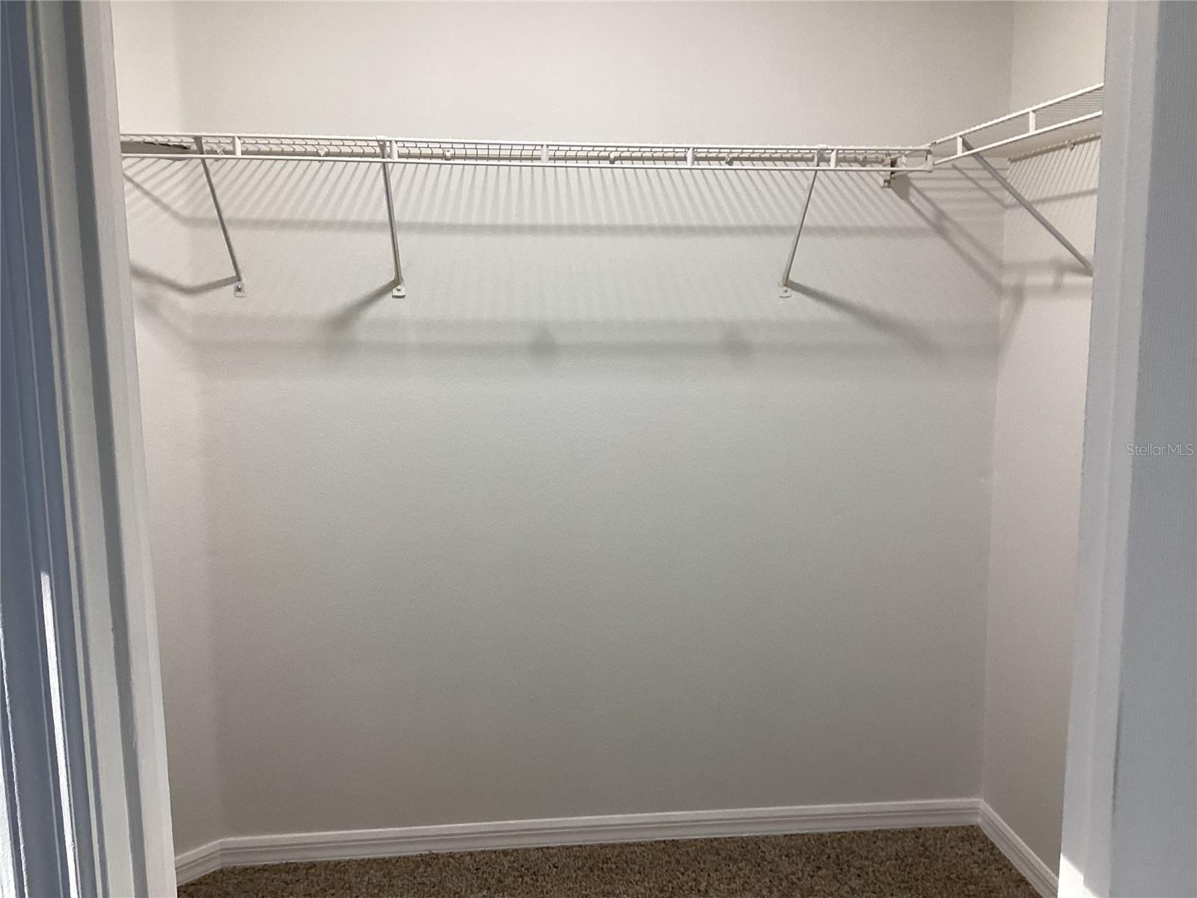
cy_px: 449
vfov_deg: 45.4
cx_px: 598
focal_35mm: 31
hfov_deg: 58.4
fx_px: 1072
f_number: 2.4
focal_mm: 3.3
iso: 100
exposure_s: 1/60
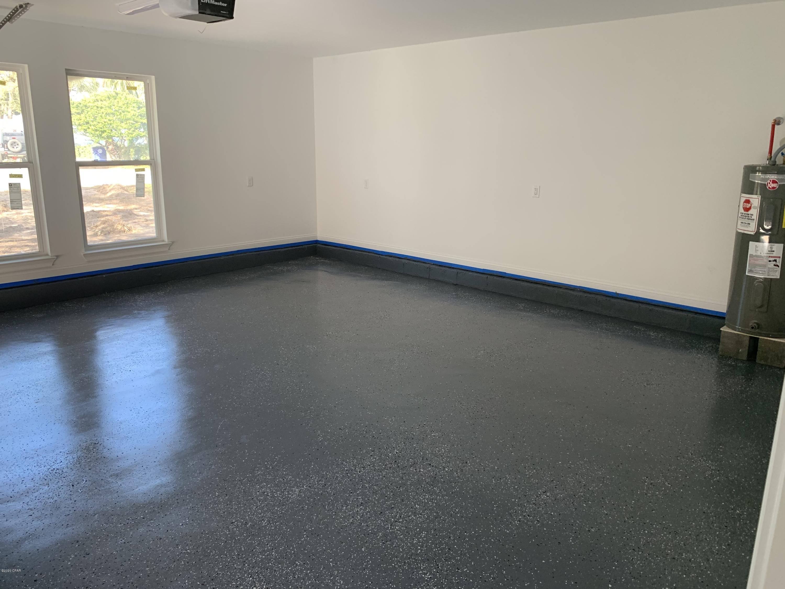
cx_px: 392
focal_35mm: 26
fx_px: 590
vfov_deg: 53.1
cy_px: 294
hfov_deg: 67.3
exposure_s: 1/119
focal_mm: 4.25
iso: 100
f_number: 1.8
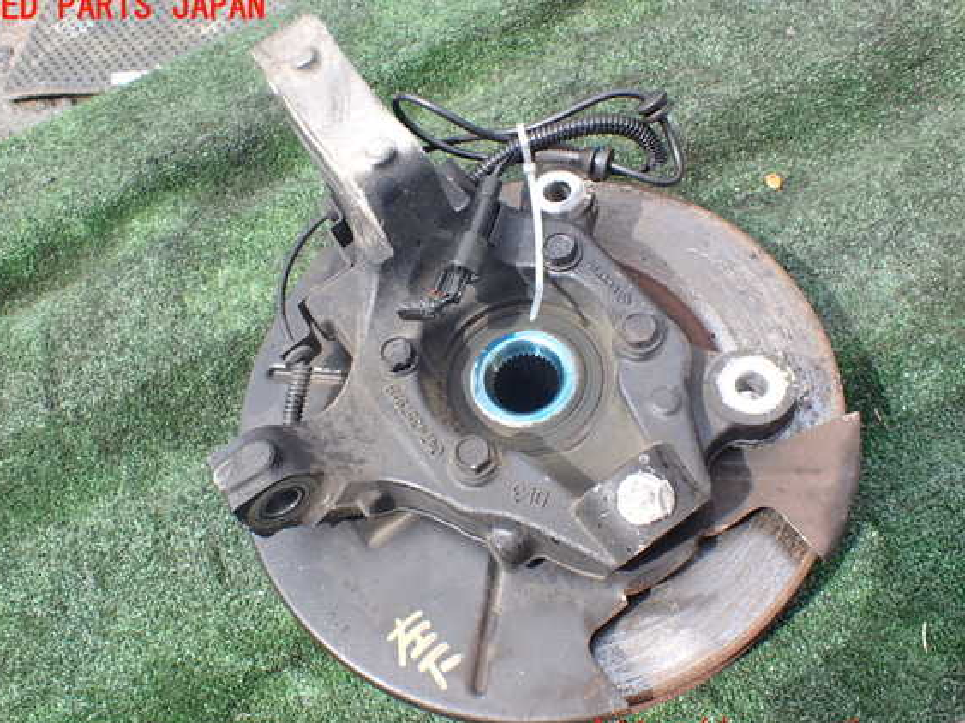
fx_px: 892
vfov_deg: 44.1
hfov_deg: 56.8
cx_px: 468
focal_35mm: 32
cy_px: 372
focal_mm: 5.4
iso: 100
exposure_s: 1/320
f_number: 3.2
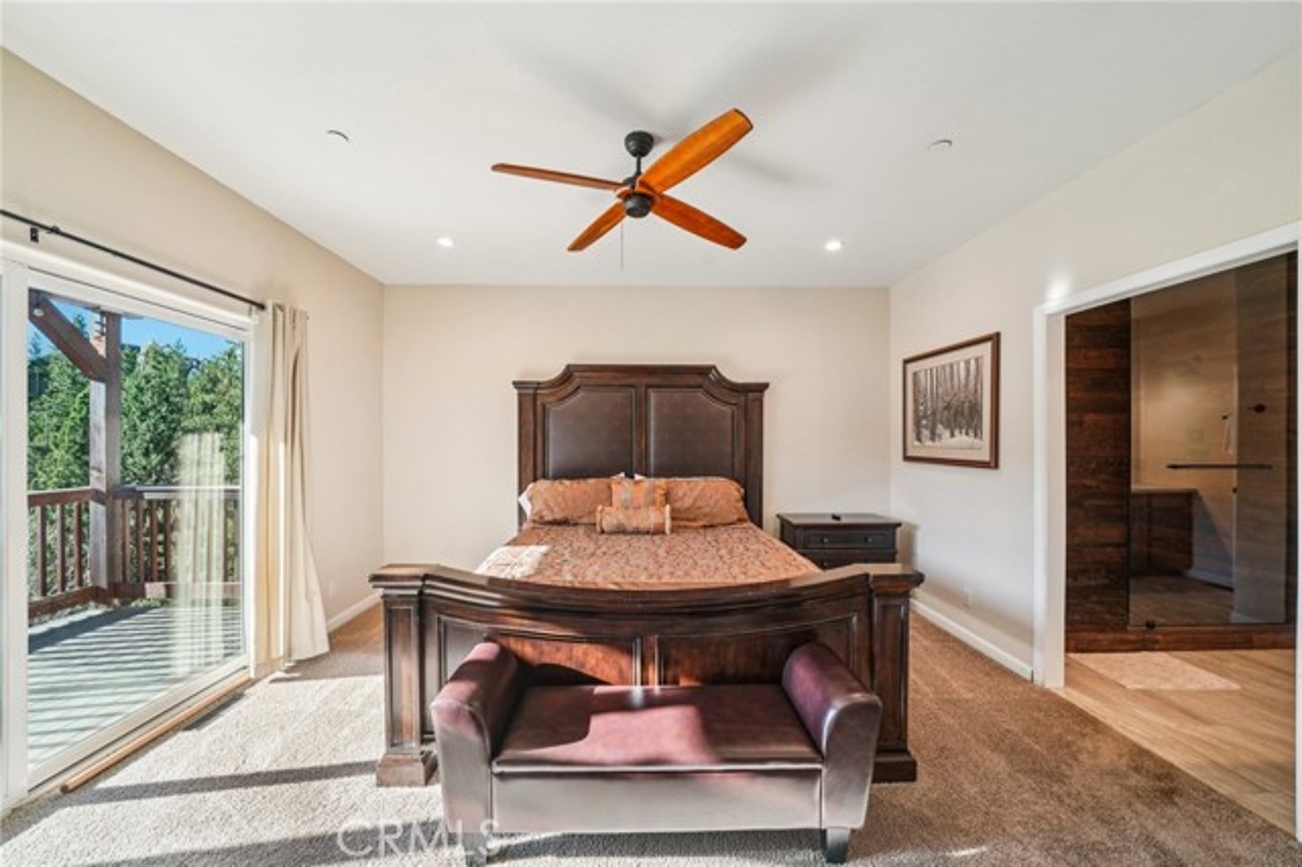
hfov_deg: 108.4
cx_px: 651
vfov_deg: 85.4
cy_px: 434
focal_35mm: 13
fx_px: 470
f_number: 8
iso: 400
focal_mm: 13
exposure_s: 1/20
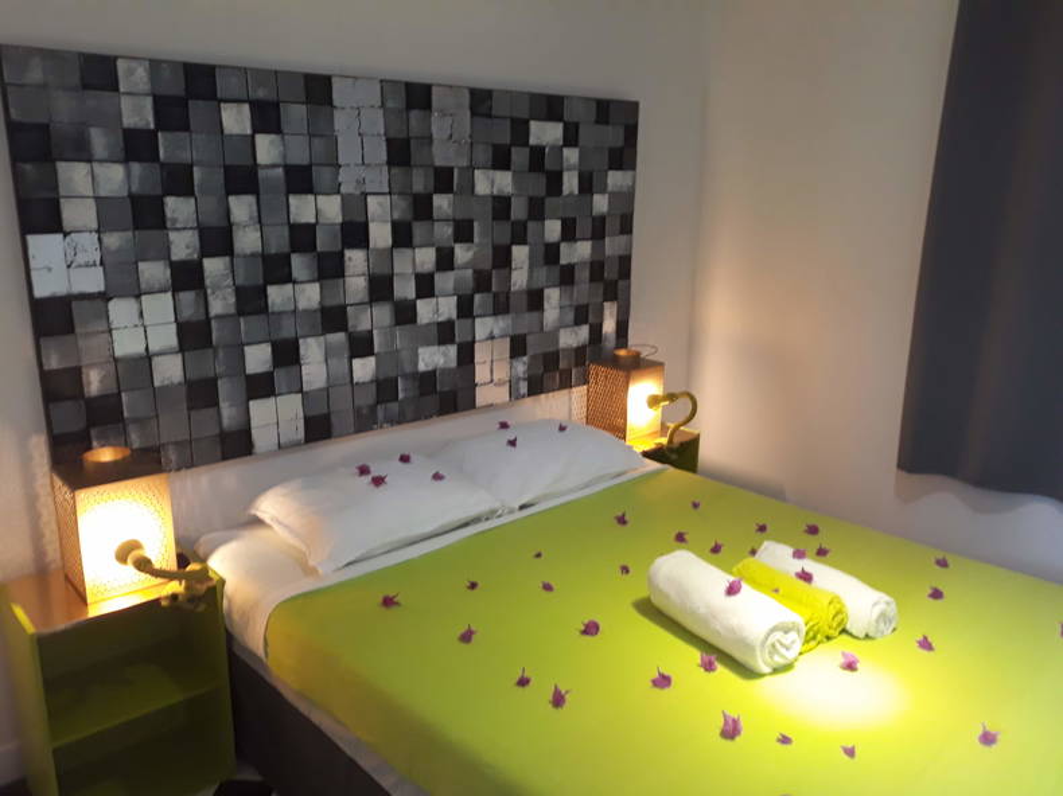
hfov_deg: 65.3
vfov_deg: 51.3
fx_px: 829
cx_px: 532
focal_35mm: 27
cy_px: 398
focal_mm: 3.71
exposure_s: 1/33
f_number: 1.7
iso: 160
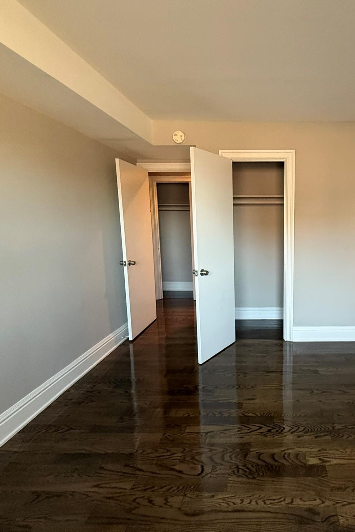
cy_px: 263
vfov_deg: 84.0
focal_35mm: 20
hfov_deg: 58.9
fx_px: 296
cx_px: 264
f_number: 2.2
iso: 400
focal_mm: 2.22
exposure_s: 1/99
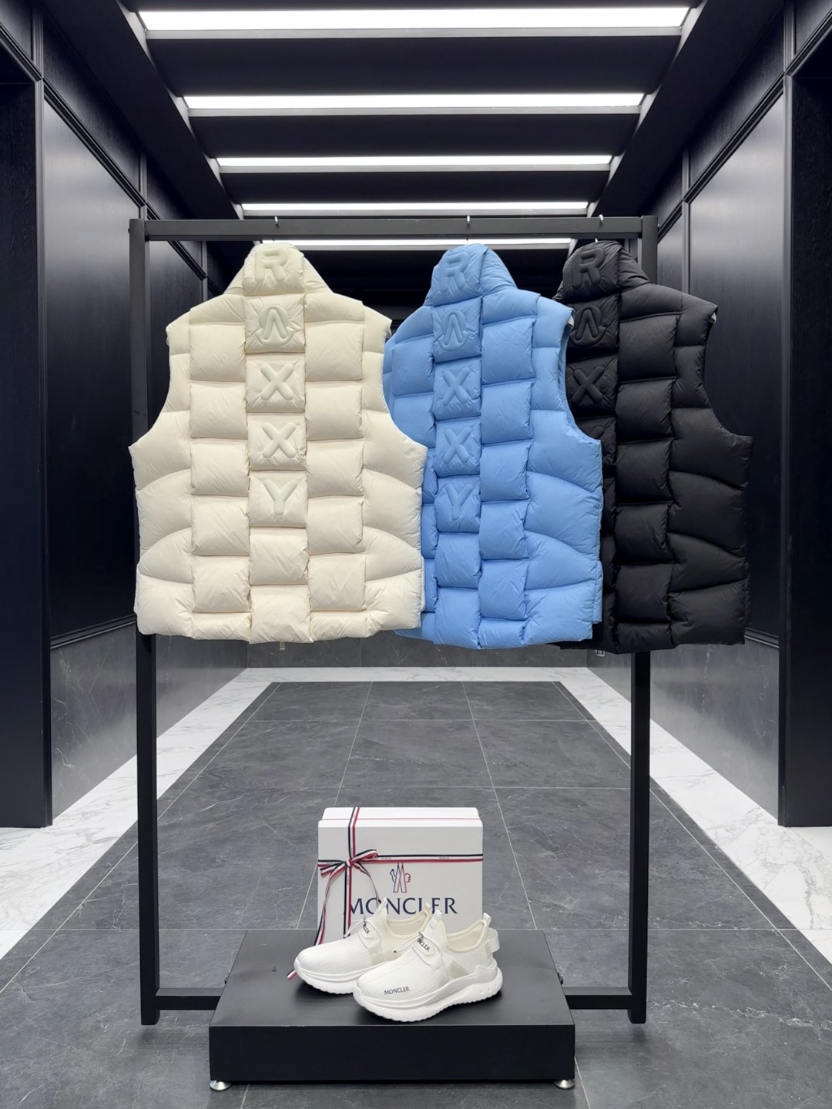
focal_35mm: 24
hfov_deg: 56.8
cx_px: 416
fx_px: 769
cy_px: 554
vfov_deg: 71.6
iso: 80
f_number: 1.78
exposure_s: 1/100
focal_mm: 6.76
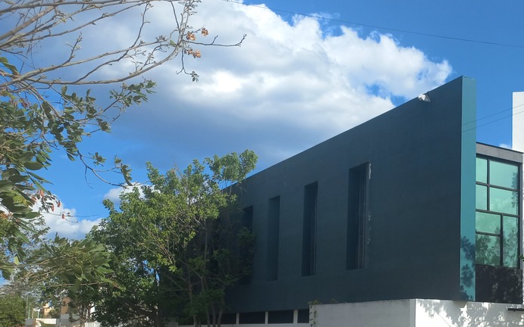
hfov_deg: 41.1
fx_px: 657
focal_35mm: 46
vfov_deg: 27.3
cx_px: 441
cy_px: 272
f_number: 1.8
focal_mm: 4.6
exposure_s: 1/678
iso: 25
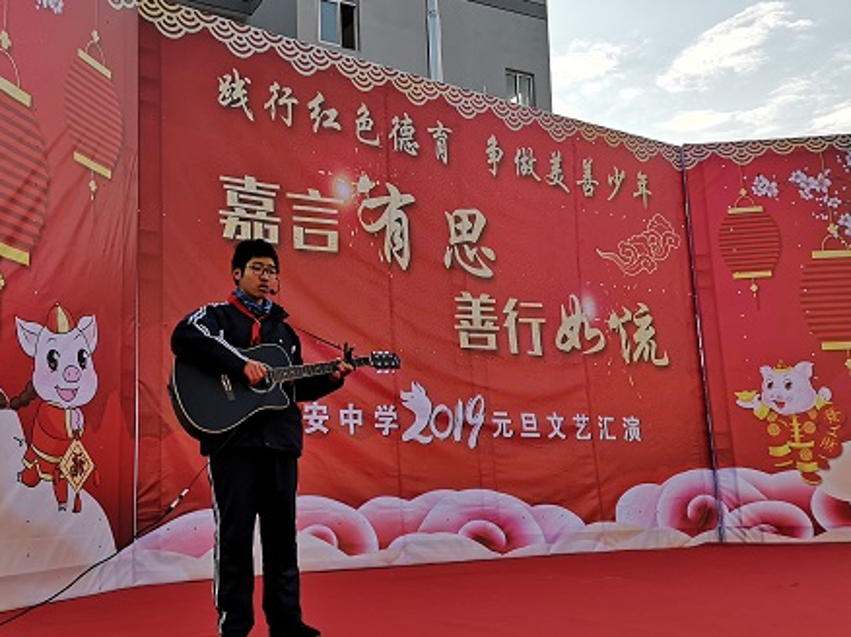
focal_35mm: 37
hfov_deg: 49.9
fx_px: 909
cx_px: 344
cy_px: 357
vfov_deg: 38.6
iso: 50
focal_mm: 3.95
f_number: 1.8
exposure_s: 1/1600
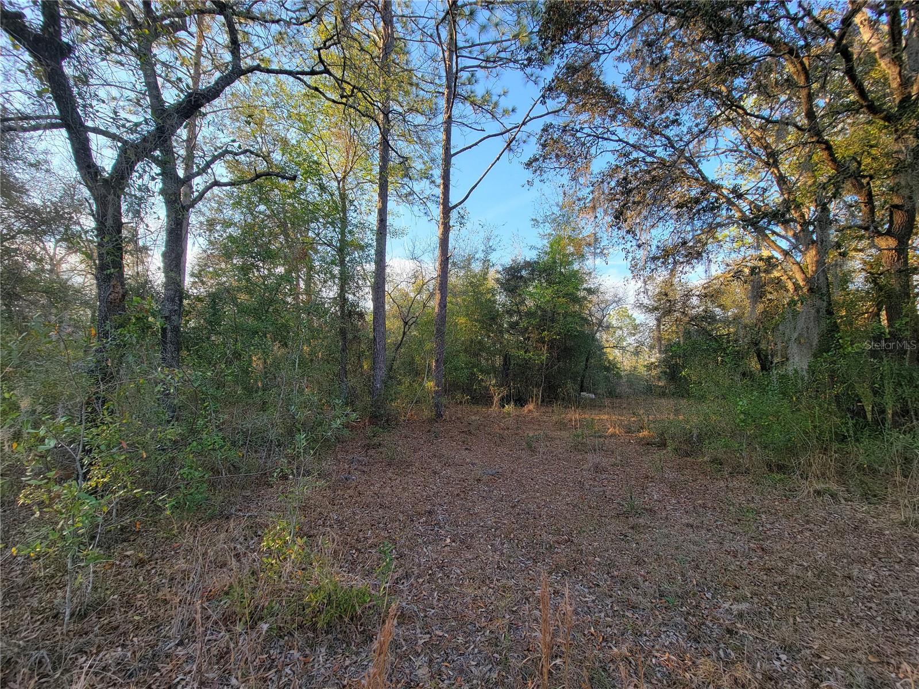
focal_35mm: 13
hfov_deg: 106.2
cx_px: 460
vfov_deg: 89.9
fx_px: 345
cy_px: 344
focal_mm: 2.2
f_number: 2.2
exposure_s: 1/169
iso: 50
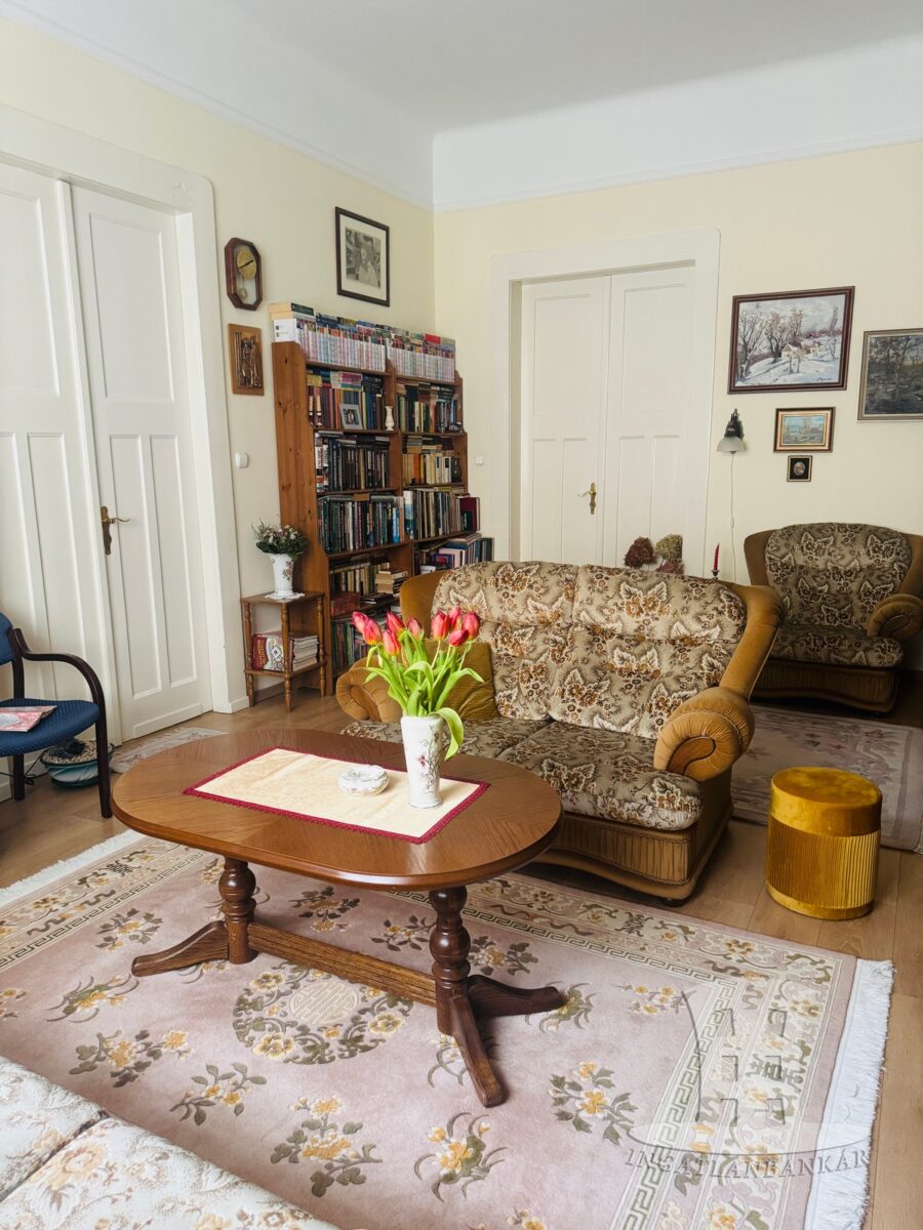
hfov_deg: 56.8
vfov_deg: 71.6
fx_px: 853
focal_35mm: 24
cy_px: 615
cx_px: 462
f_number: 1.78
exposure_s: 1/60
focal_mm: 6.76
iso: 400
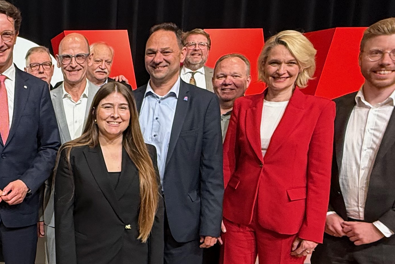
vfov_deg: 31.6
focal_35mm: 42
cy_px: 182
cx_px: 6
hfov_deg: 40.9
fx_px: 461
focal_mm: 2.22
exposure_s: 1/99
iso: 160
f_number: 2.2
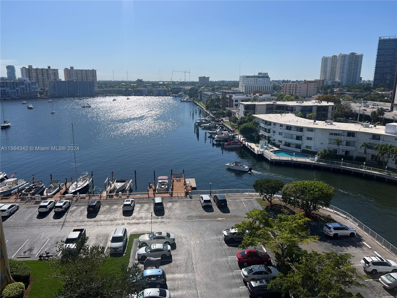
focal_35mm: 26
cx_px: 198
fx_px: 298
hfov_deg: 67.3
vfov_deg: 53.1
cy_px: 149
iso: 50
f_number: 1.5
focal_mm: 5.7
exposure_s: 1/8696
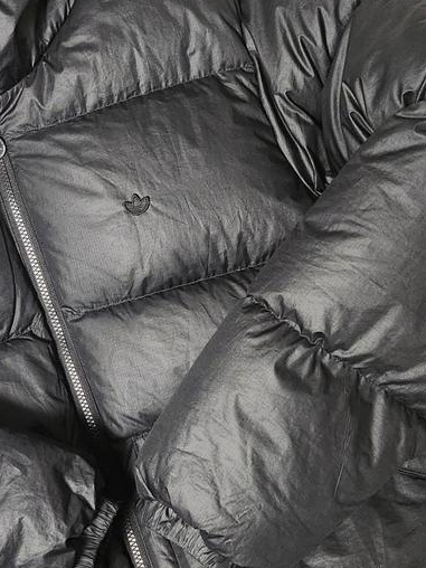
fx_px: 952
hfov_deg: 24.8
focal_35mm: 58
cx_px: 83
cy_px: 313
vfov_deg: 33.2
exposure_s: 1/120
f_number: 1.8
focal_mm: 5.4
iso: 640
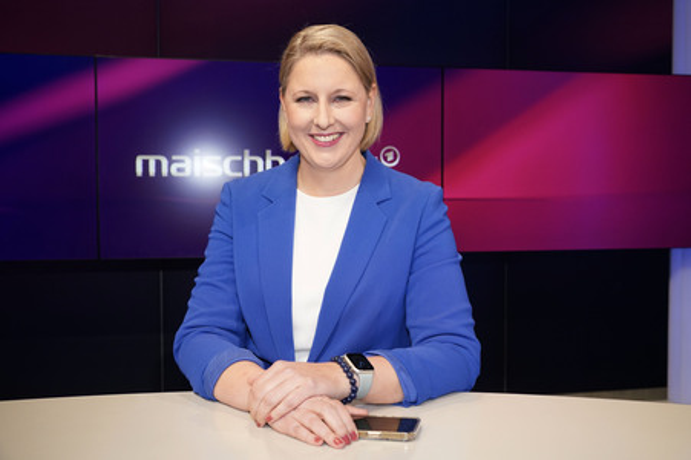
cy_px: 230
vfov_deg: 36.8
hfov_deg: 53.2
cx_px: 346
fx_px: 690
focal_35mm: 36
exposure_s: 1/160
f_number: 5
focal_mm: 36
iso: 2000
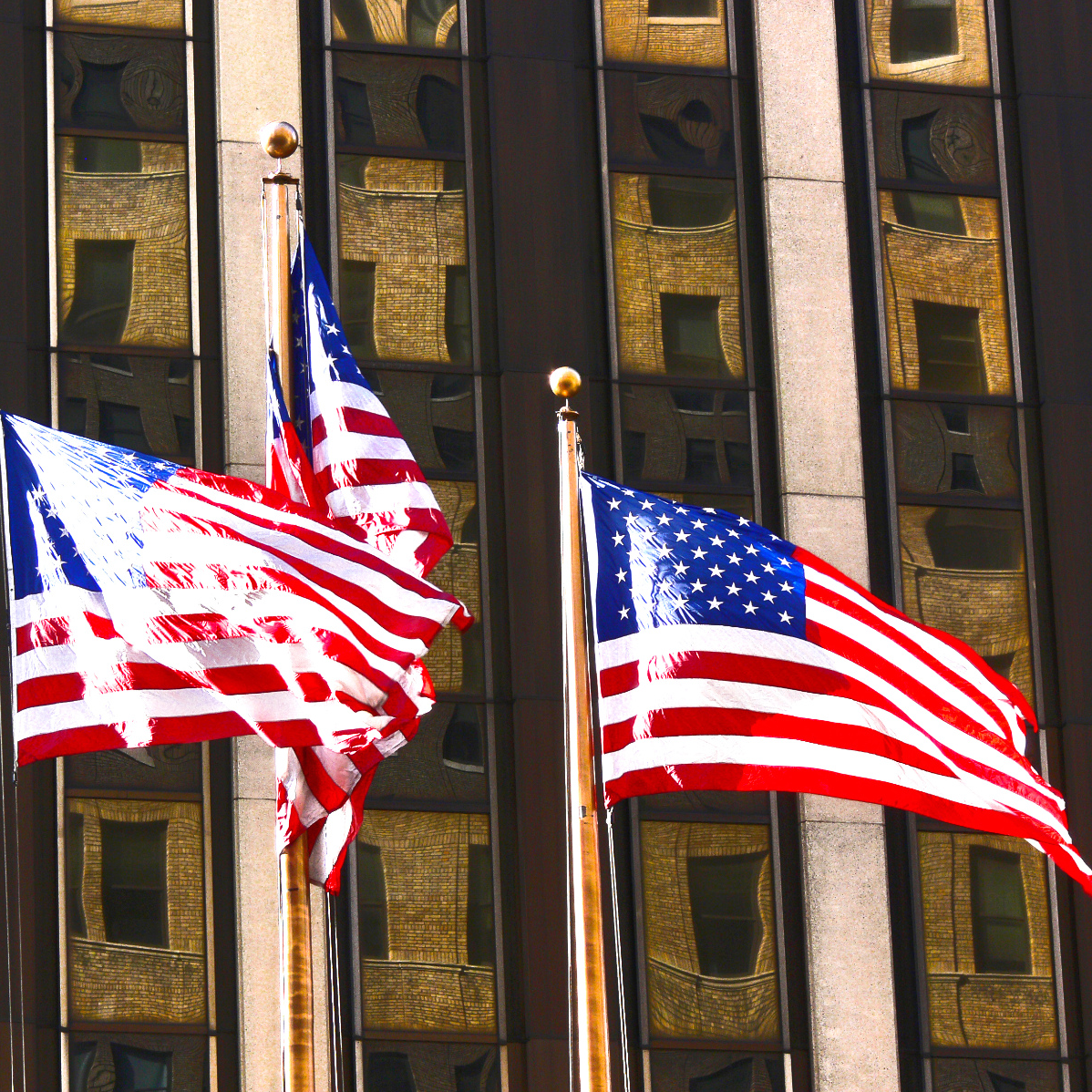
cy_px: 546
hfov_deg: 10.3
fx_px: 6067
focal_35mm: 170
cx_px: 479
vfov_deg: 10.3
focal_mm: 30.4
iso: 80
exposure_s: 1/100
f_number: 5
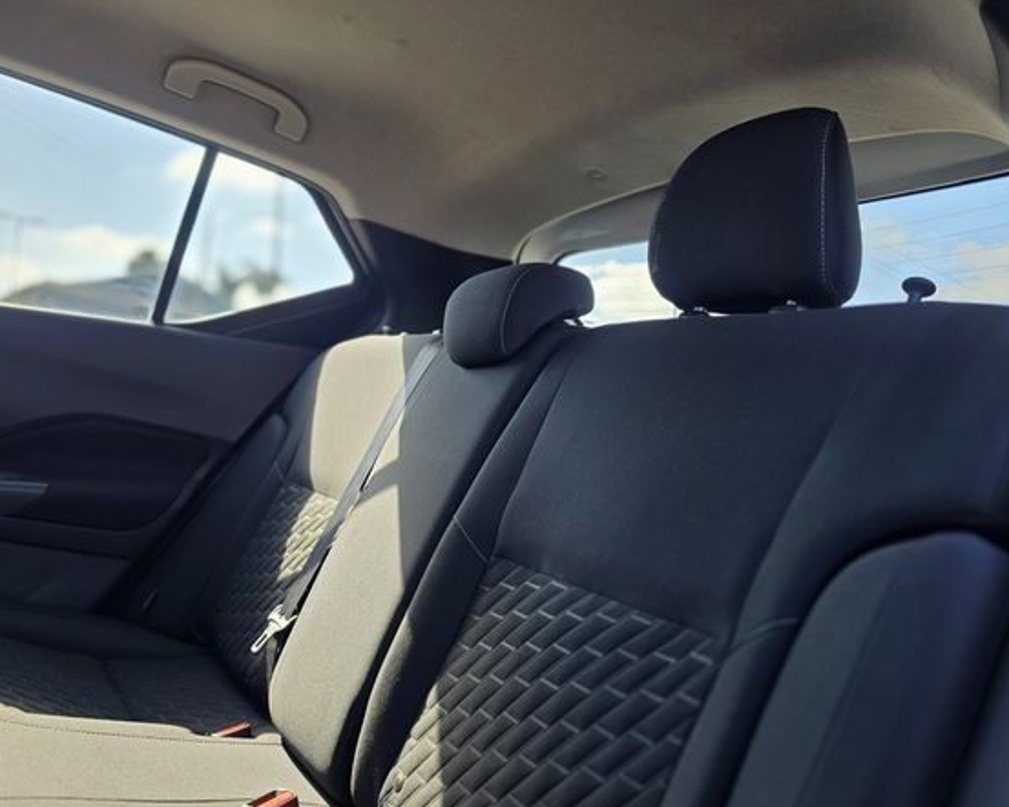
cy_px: 425
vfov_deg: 54.9
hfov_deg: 66.0
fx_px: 776
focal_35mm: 26
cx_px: 476
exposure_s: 1/139
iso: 12
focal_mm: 6.3
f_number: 1.7
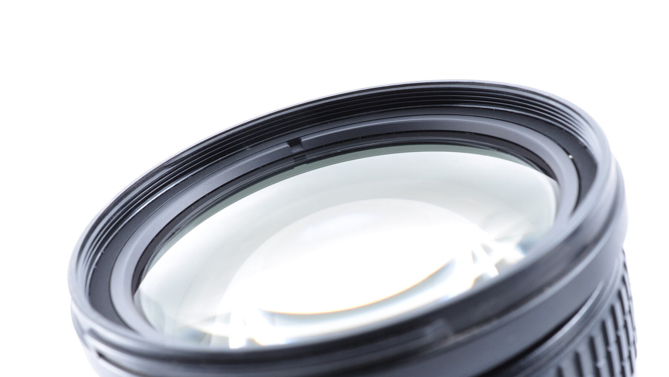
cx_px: 335
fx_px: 1118
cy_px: 195
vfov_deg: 19.1
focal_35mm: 63
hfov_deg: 33.3
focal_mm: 40
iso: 200
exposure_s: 1/200
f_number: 18
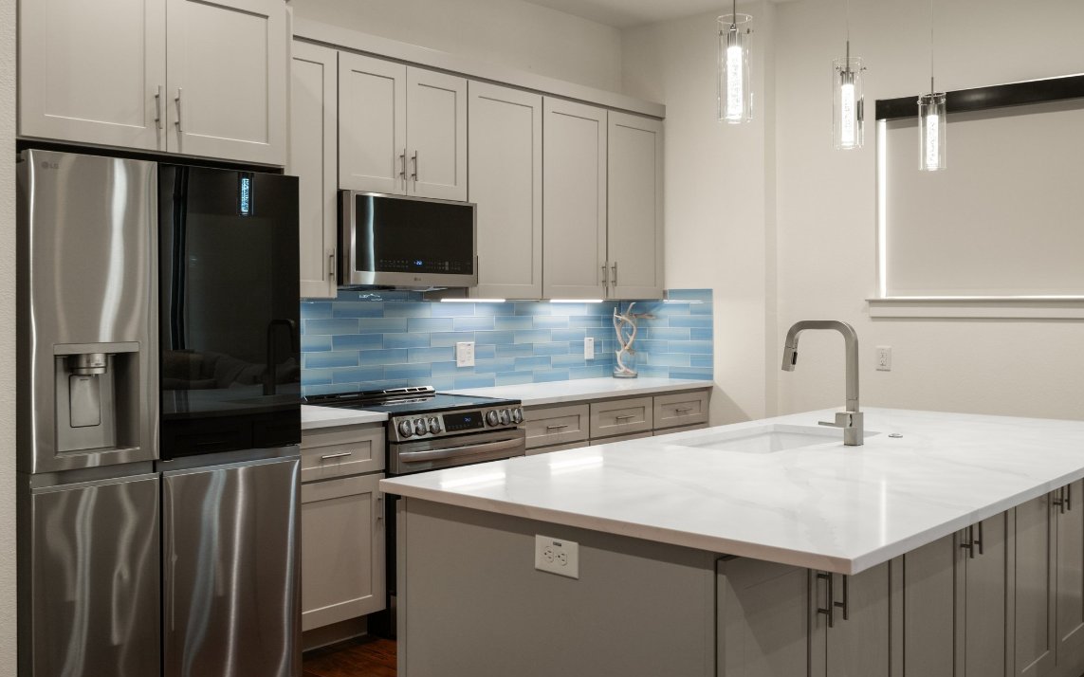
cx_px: 540
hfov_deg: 54.0
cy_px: 334
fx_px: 1063
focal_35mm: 36
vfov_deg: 35.3
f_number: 13
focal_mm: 35
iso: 400
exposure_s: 1/30
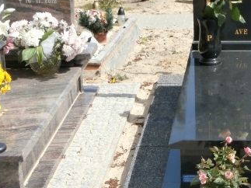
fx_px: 819
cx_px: 230
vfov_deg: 13.1
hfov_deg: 17.2
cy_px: 82
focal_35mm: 113
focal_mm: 10.11
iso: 100
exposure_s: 1/500
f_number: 4.5
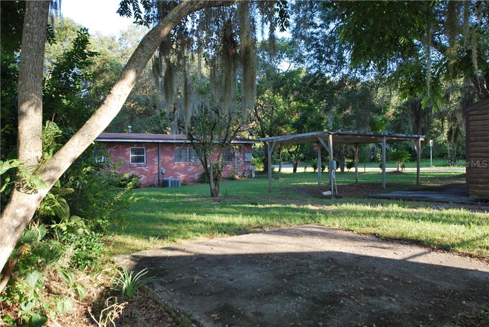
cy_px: 164
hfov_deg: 61.9
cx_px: 244
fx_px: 408
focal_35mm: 30
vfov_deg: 43.7
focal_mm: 20
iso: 200
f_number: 5.6
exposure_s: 1/125
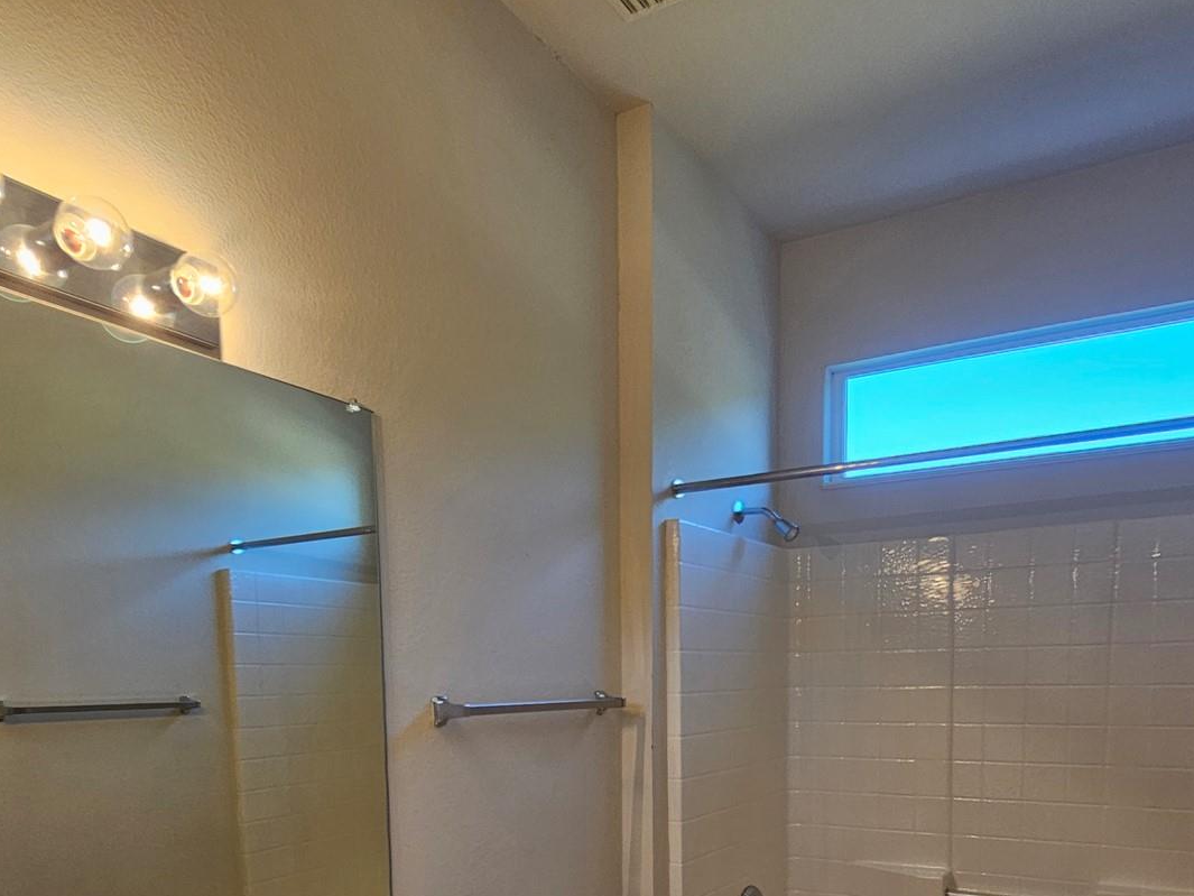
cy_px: 778
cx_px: 586
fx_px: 862
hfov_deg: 69.4
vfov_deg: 49.8
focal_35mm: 25
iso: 64
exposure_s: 1/60
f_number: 2.2
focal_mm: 2.2
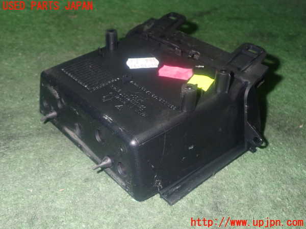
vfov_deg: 37.7
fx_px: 336
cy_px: 114
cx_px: 153
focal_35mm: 38
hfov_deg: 49.0
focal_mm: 6.83
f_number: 8
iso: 800
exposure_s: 1/40
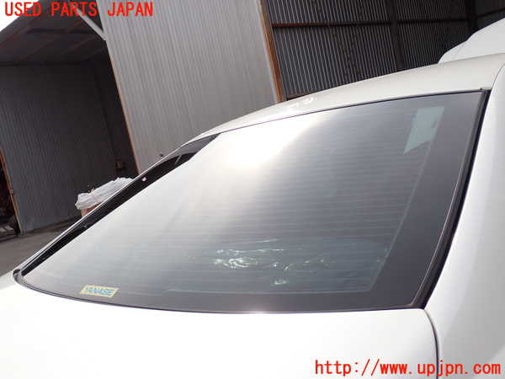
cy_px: 190
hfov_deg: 51.4
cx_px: 252
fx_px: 525
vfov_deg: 39.7
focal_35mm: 36
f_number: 3.5
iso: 100
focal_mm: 6.37
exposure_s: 1/640
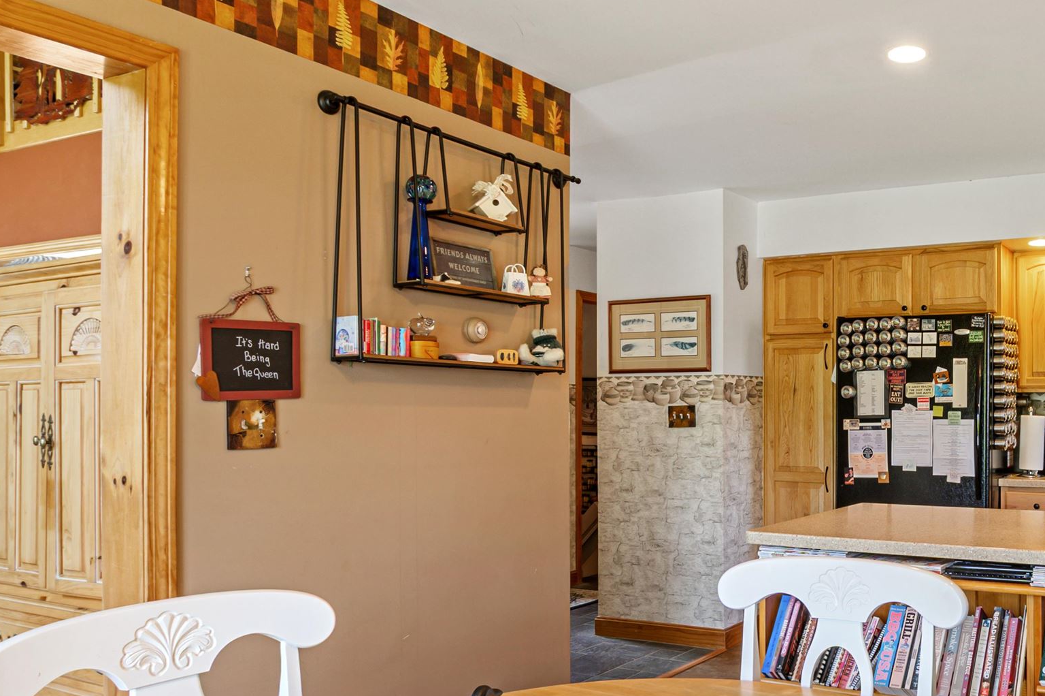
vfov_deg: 43.4
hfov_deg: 57.2
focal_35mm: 30
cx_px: 842
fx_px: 870
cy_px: 413
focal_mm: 10
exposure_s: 1/2
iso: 100
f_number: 8
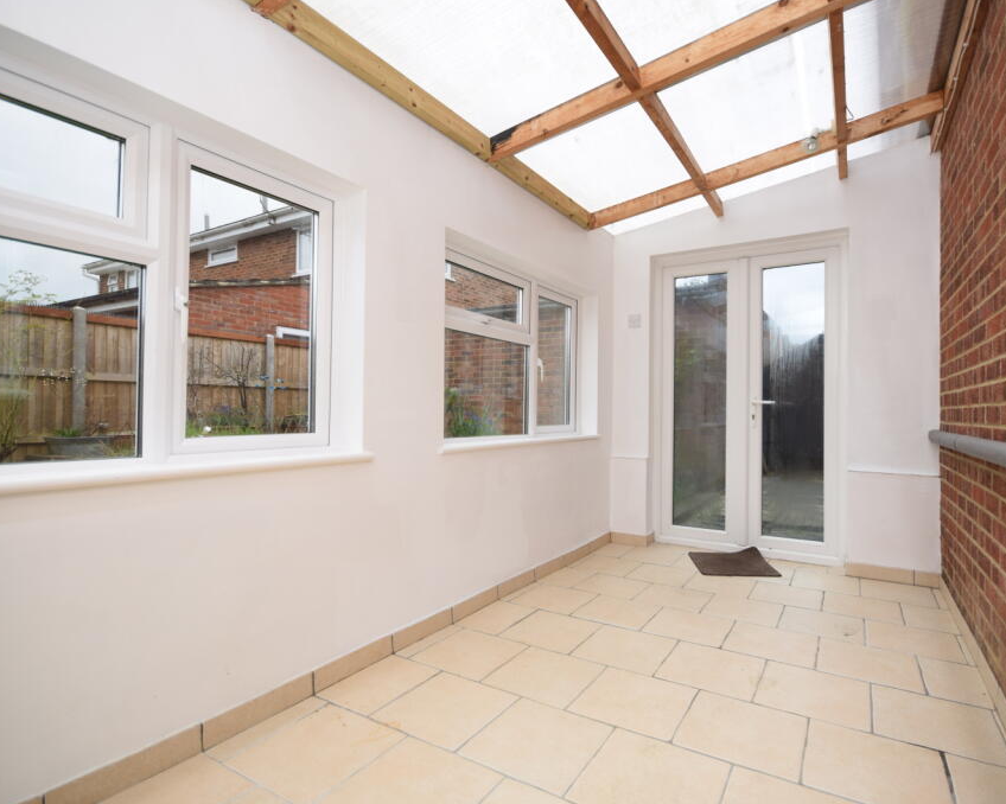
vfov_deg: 77.0
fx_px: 506
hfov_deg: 89.3
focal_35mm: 17
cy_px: 403
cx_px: 559
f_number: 5.6
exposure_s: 1/125
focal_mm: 10
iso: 160
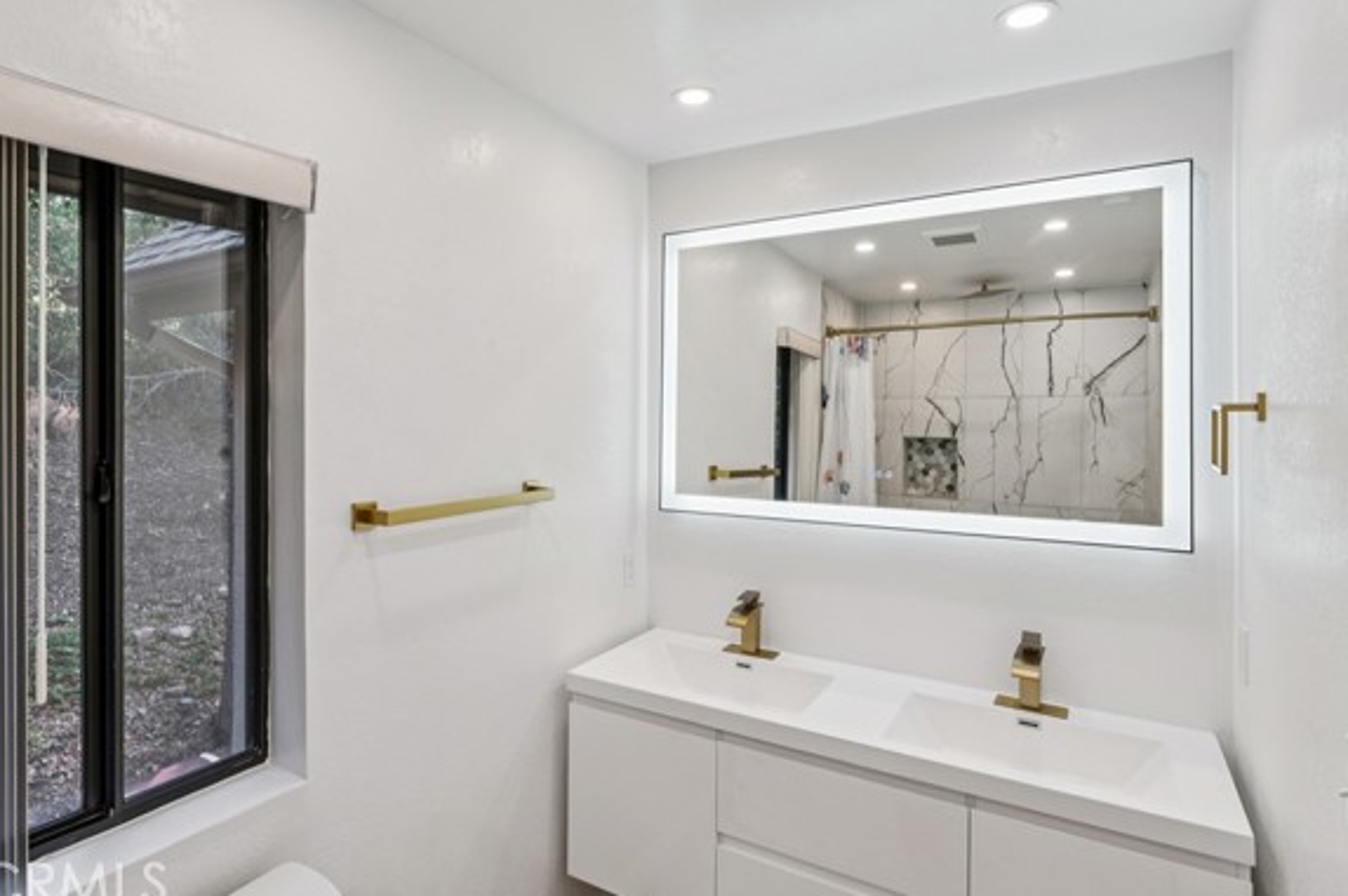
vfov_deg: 62.6
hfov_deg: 84.9
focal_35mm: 20
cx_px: 633
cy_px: 416
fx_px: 736
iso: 100
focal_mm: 17.6
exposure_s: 1/8
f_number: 13
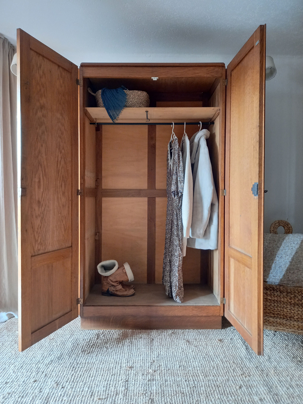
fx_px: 292
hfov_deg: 54.9
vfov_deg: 69.4
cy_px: 202
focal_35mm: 25
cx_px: 152
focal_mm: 4.6
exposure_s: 1/25
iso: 320
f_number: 2
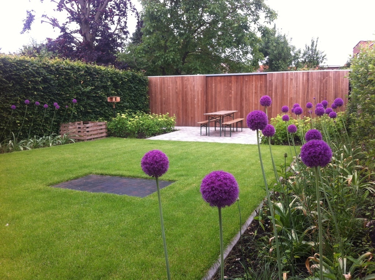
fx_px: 379
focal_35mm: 35
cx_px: 188
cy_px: 140
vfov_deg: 40.6
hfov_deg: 52.7
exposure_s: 1/279
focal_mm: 3.85
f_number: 2.8
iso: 80
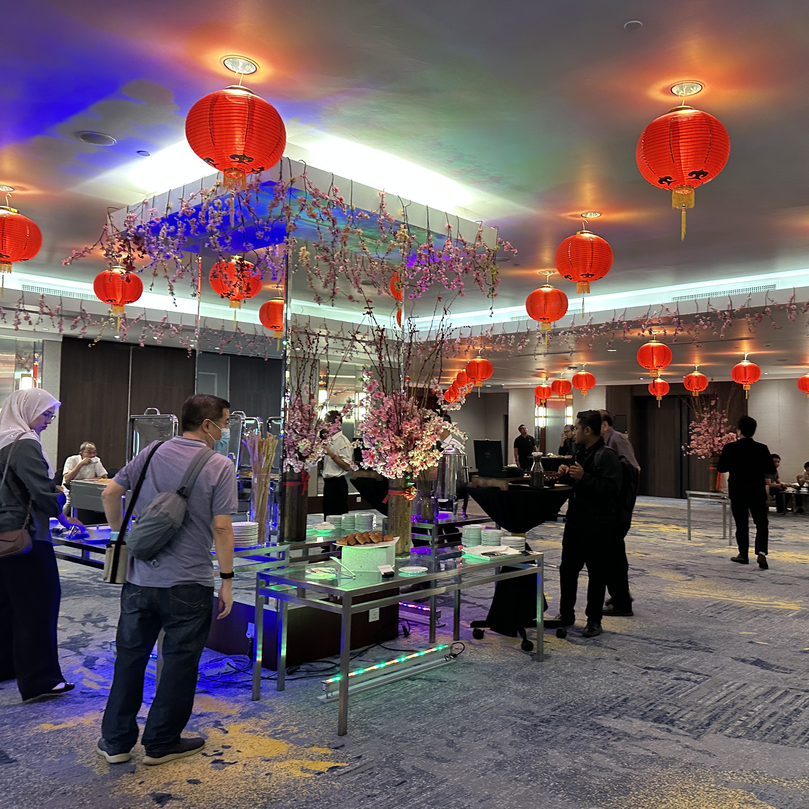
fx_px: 767
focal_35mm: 29
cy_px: 401
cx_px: 473
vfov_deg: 55.6
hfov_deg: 55.3
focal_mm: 6.86
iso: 250
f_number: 1.78
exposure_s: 1/50
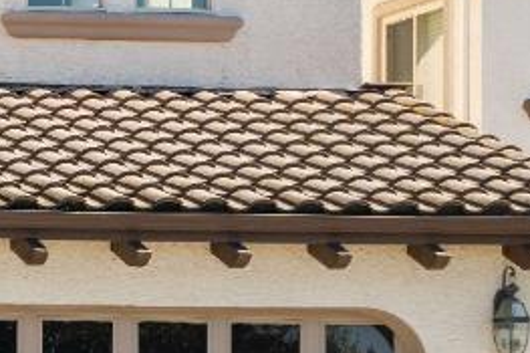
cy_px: 172
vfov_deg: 5.3
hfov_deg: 7.5
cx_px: -685
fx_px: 3781
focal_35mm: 257
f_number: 8
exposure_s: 1/200
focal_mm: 45
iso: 250
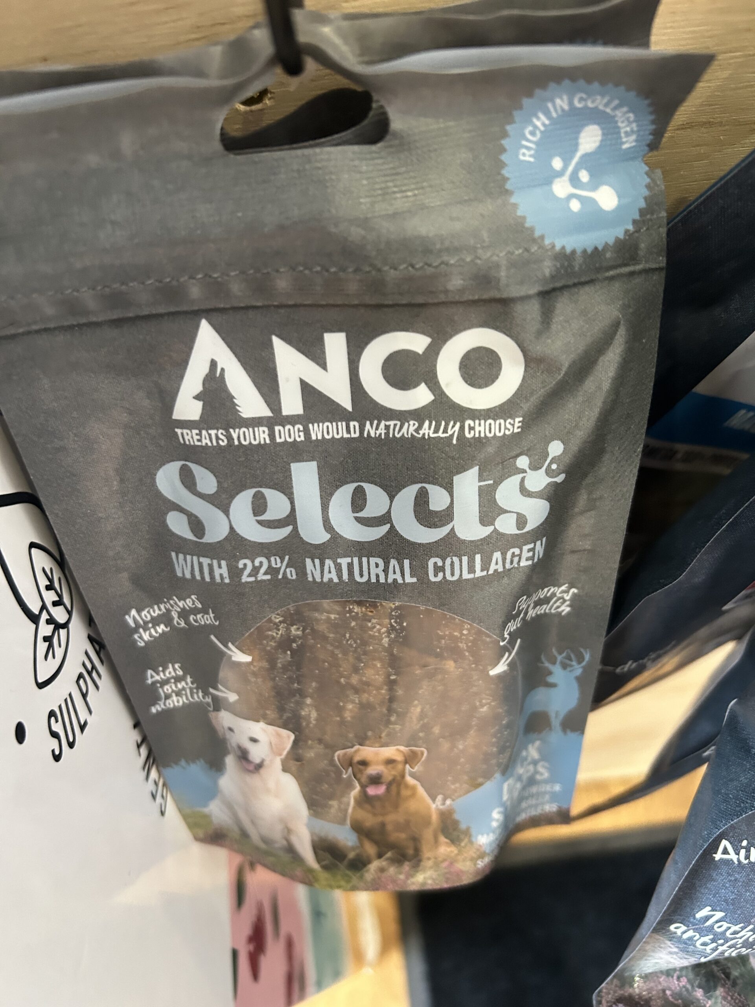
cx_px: 378
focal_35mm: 26
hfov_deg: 53.1
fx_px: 756
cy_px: 504
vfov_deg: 67.3
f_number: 1.5
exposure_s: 1/50
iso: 400
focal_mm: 5.7
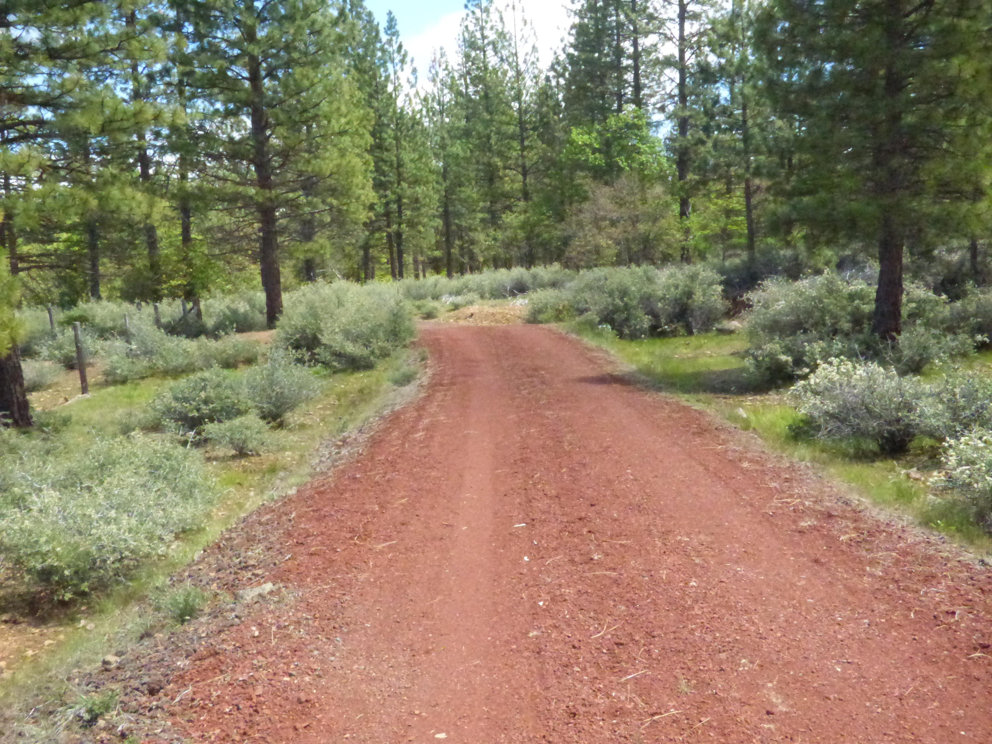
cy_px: 372
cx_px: 496
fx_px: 1003
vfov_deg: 40.7
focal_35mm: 35
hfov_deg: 52.6
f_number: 8
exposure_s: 1/2000
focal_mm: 6.18
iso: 3200
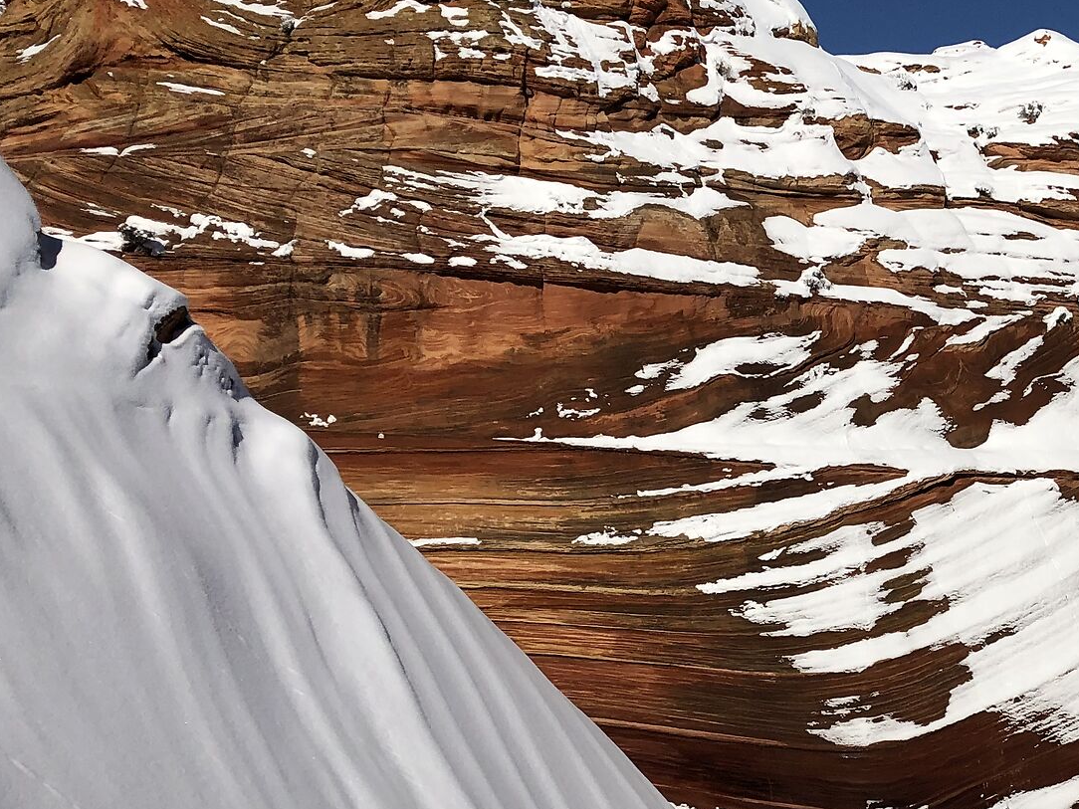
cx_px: 966
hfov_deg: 29.9
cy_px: 573
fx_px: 1933
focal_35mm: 62
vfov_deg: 23.5
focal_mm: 3.99
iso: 20
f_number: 1.8
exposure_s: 1/8130
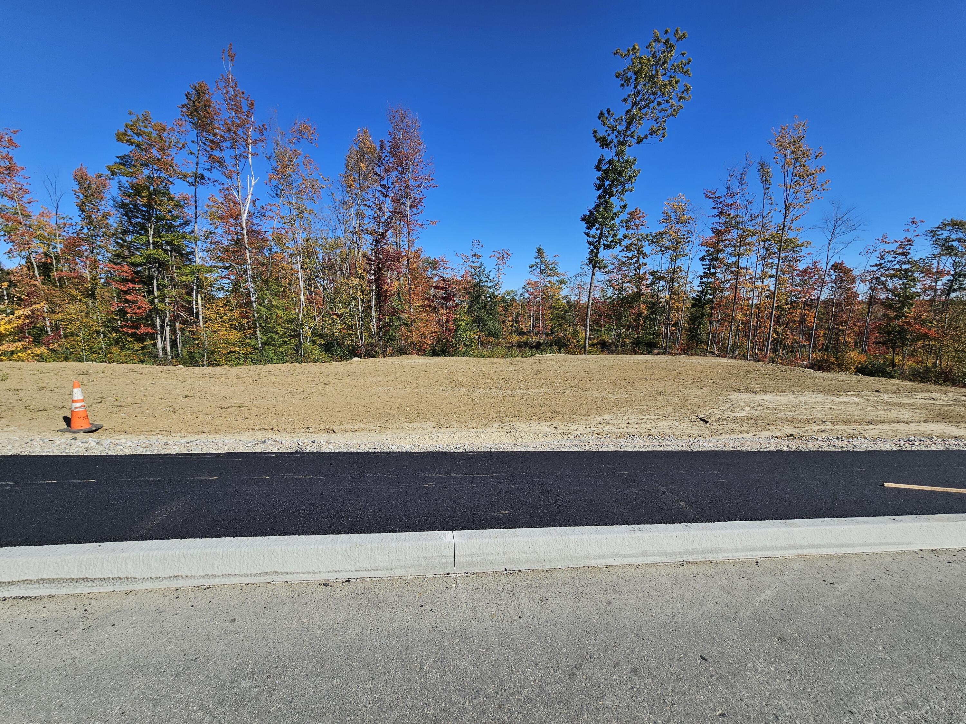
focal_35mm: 13
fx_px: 363
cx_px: 483
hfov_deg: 106.2
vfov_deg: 89.9
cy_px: 362
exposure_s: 1/2929
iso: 50
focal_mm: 2.2
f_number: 2.2
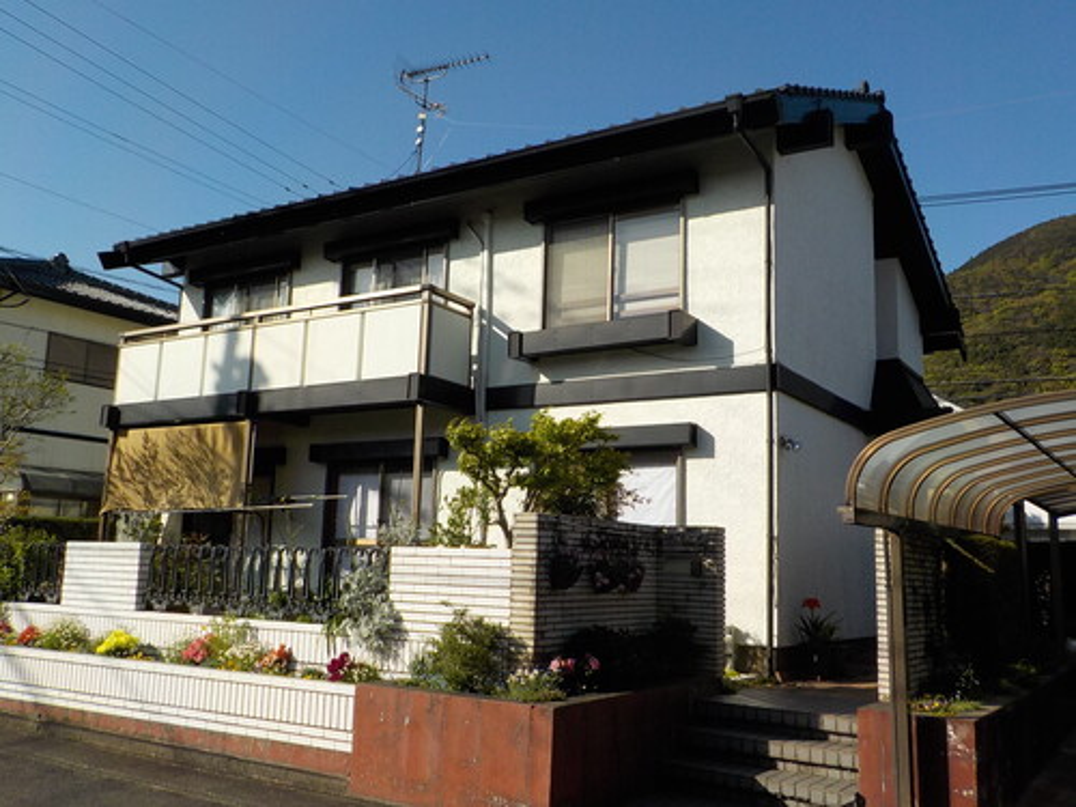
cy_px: 404
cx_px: 538
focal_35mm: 30
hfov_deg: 60.0
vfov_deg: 46.8
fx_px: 933
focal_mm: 4.1
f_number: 3.3
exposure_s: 1/1600
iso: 125
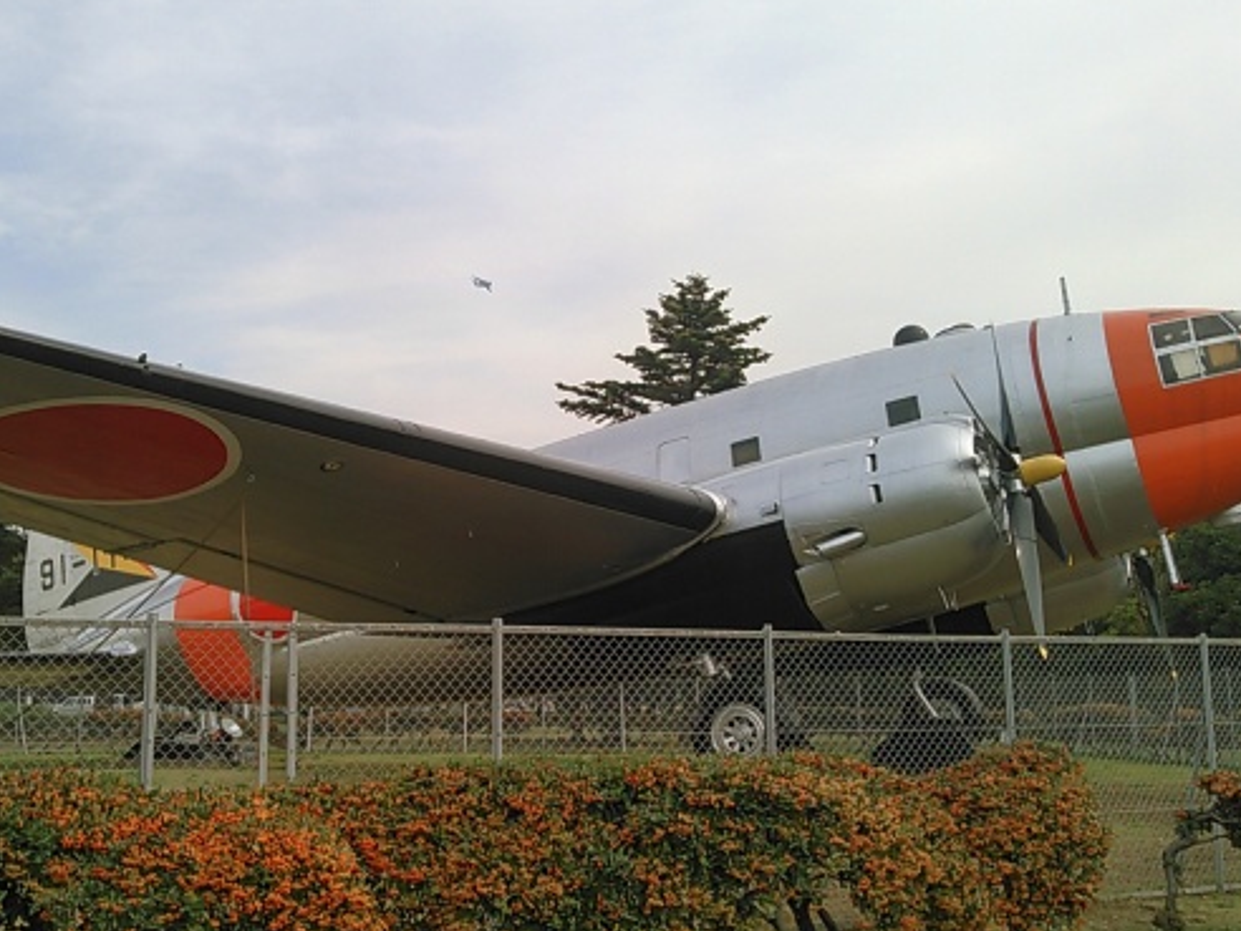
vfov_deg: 36.8
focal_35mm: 39
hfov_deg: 47.7
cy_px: 459
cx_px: 522
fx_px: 1398
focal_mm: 4
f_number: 2.4
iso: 100
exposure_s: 1/1190
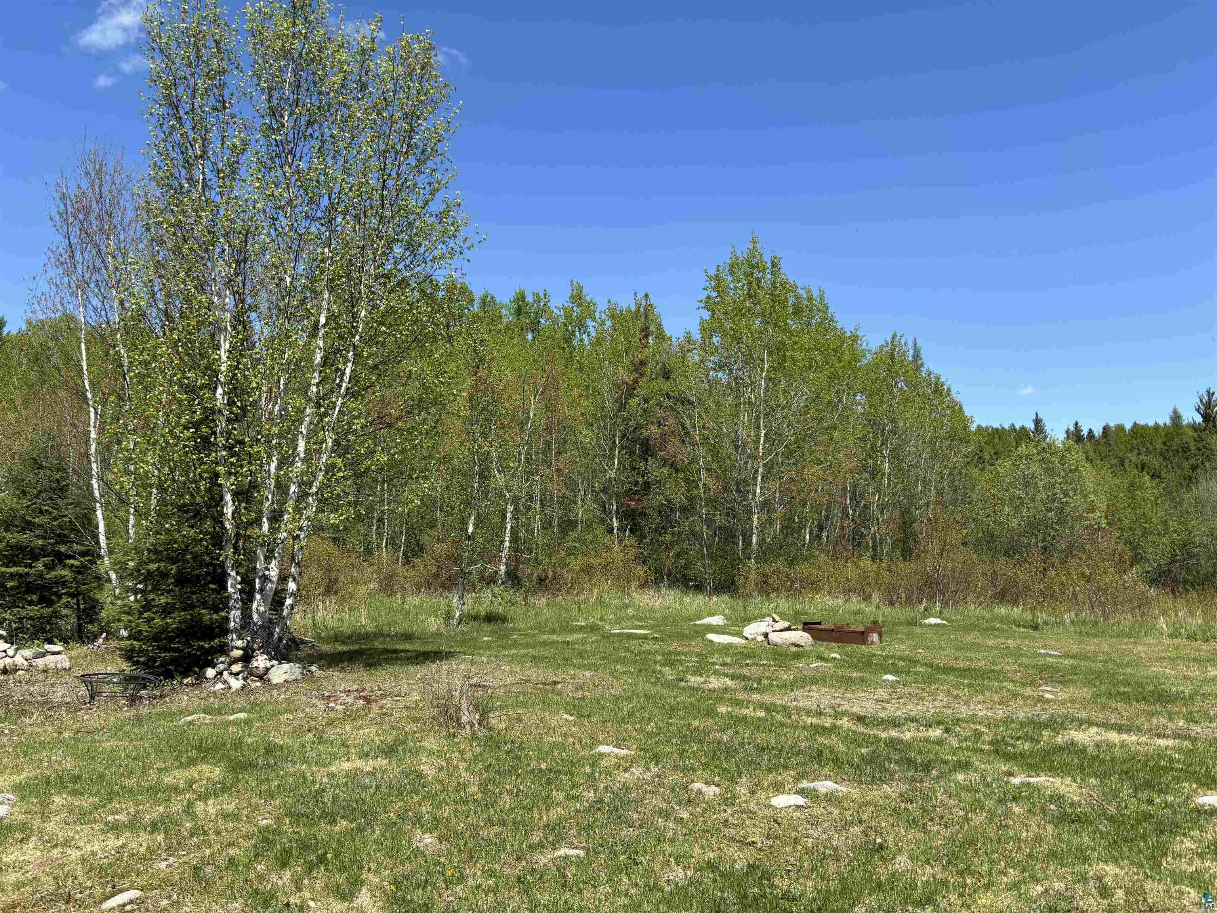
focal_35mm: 26
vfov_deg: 53.1
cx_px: 608
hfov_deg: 67.3
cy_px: 456
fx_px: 914
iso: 50
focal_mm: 5.96
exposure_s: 1/2398
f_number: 1.6
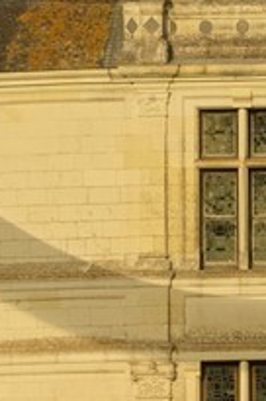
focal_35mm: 1194
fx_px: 13277
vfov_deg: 1.7
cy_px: -237
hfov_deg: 1.1
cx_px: 289
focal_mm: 102
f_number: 6.3
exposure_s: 1/250
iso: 100
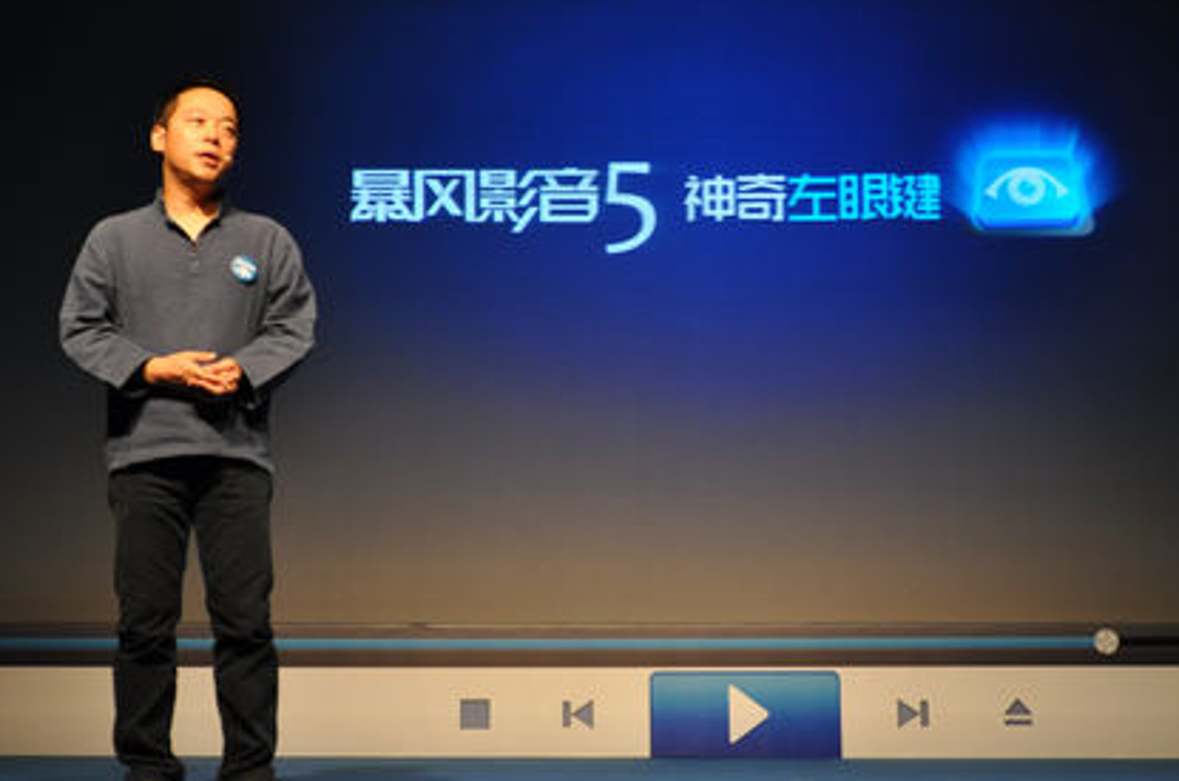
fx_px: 1885
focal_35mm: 58
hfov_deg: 34.7
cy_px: 385
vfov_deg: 23.4
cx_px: 548
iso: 800
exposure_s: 1/125
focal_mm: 29
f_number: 2.8
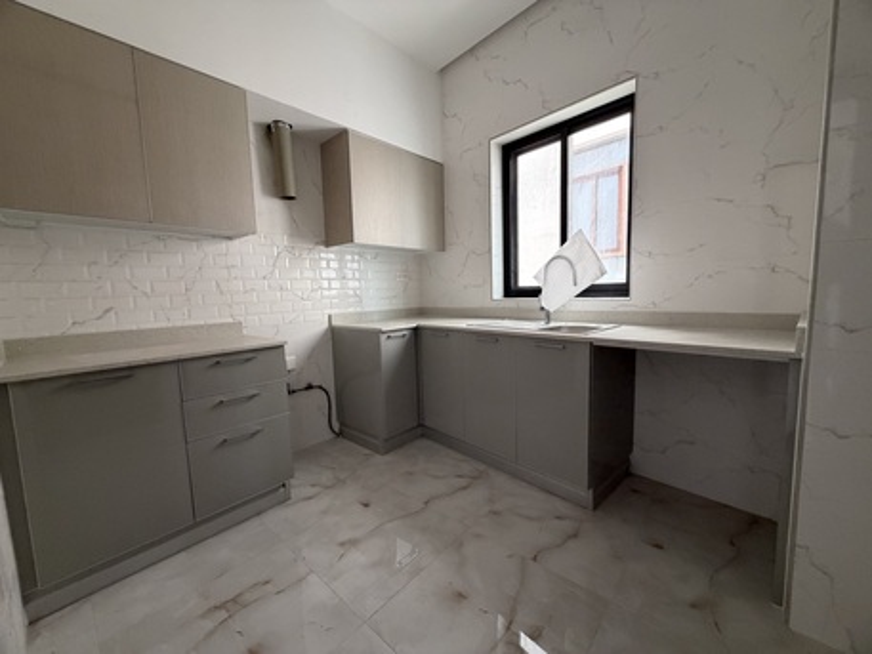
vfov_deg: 85.7
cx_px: 436
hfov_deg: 102.0
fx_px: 353
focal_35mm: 14
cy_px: 327
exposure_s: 1/60
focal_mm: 2.22
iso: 320
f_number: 2.2
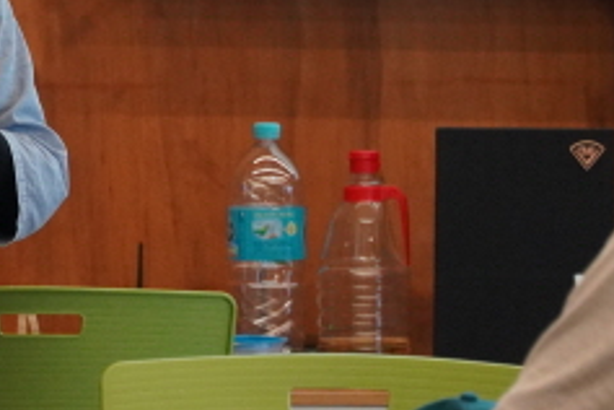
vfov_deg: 3.4
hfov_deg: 5.2
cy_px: 16
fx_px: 6792
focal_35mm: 398
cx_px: 70
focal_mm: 105
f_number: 4
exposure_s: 1/200
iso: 2500
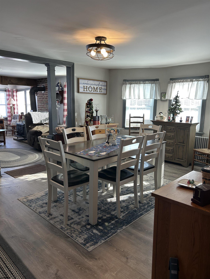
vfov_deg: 67.3
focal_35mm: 26
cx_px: 105
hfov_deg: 53.1
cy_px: 140
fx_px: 210
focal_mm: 5.7
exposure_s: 1/120
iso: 80
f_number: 1.5
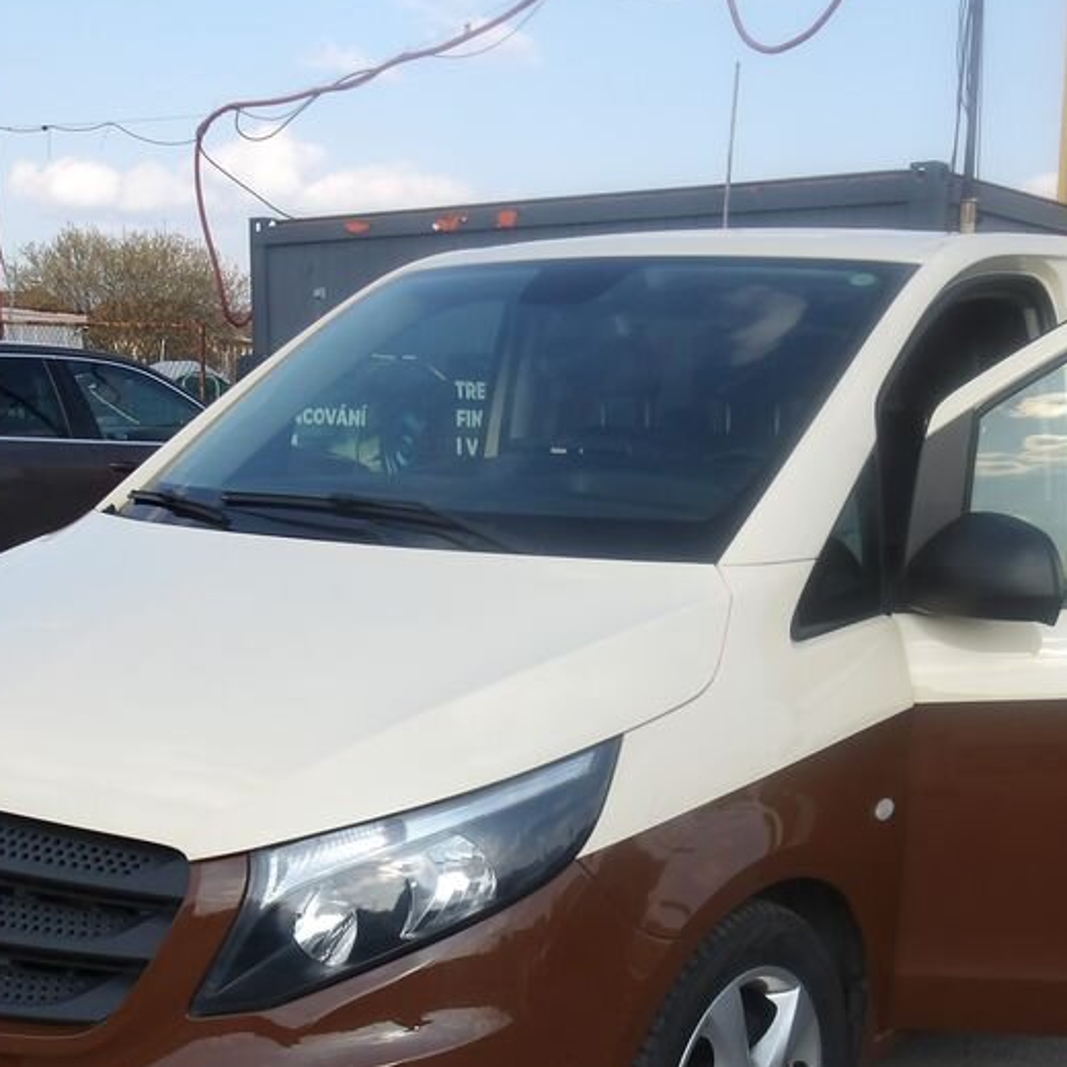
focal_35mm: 47
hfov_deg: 35.8
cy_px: 763
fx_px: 1639
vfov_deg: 35.5
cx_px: 698
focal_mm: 4.9
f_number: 3
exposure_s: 1/946
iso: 100
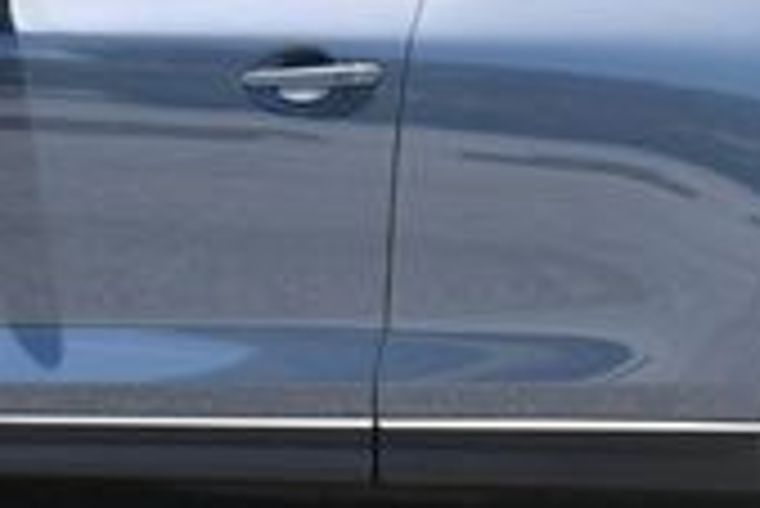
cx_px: 427
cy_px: -58
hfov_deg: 10.0
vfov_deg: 6.7
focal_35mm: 205
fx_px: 4331
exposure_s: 1/250
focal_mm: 27
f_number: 8
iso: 180
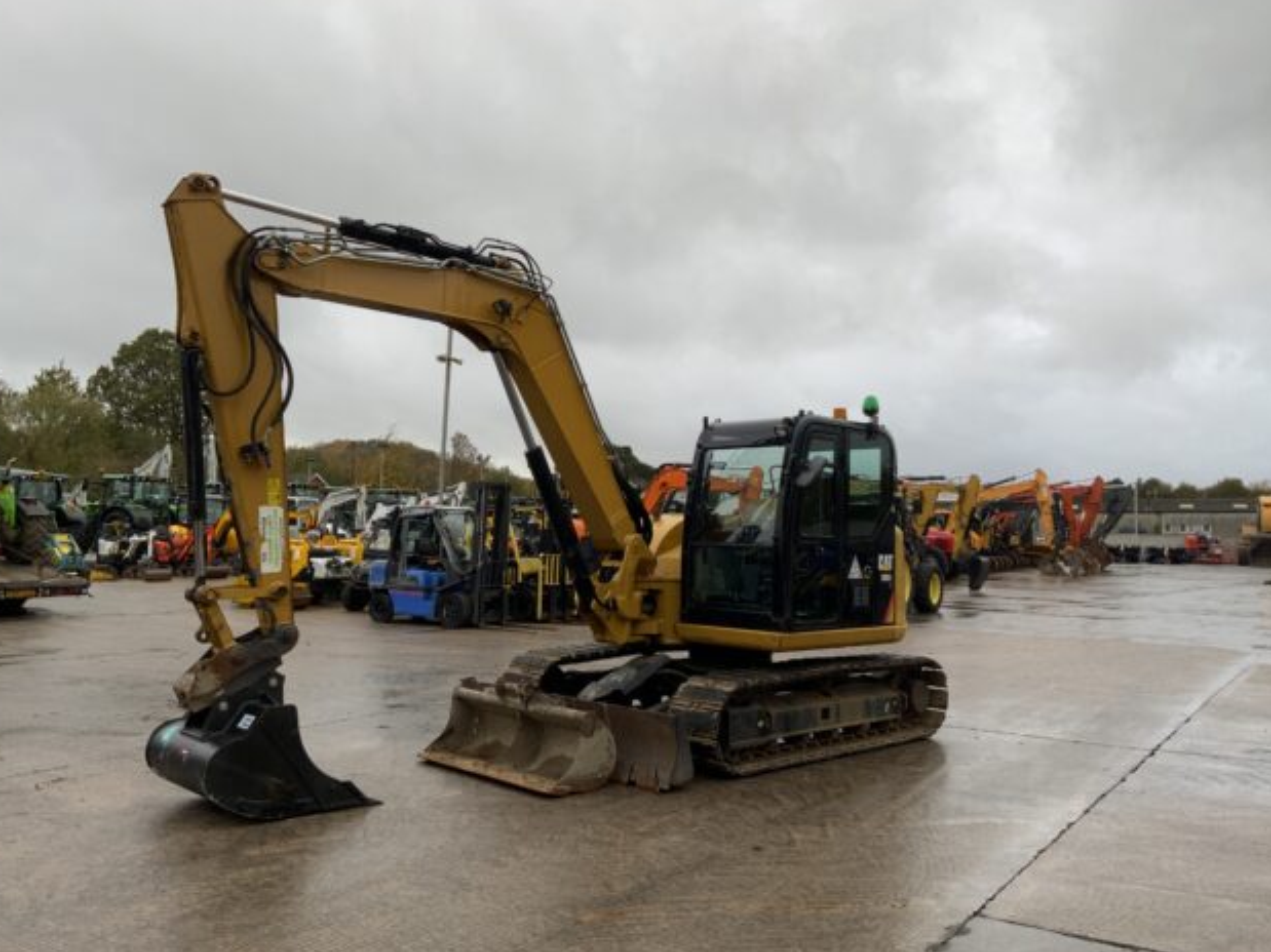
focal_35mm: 30
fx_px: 1101
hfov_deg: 60.0
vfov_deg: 46.8
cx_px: 626
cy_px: 466
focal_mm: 3
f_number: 1.8
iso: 25
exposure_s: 1/122
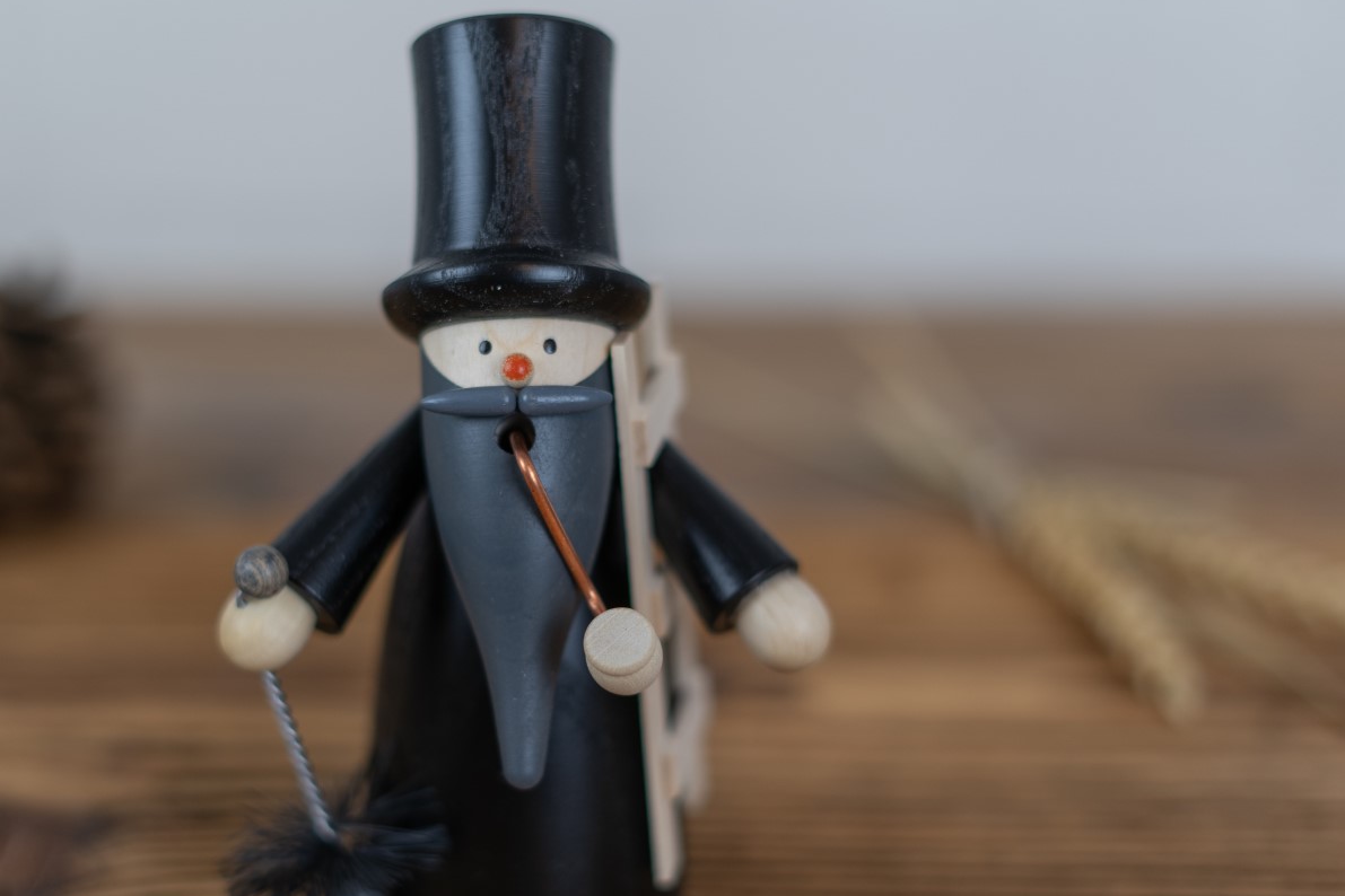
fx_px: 2540
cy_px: 524
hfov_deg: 29.6
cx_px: 553
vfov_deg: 20.0
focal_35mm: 68
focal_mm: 50
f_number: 2
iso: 200
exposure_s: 1/125
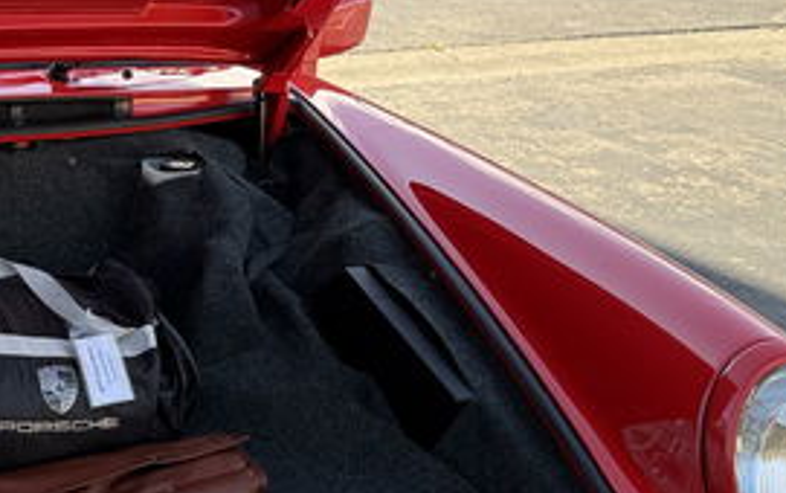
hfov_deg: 27.9
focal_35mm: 72
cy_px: 220
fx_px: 1544
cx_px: 133
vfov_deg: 18.1
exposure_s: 1/539
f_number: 1.78
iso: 80
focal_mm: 6.76
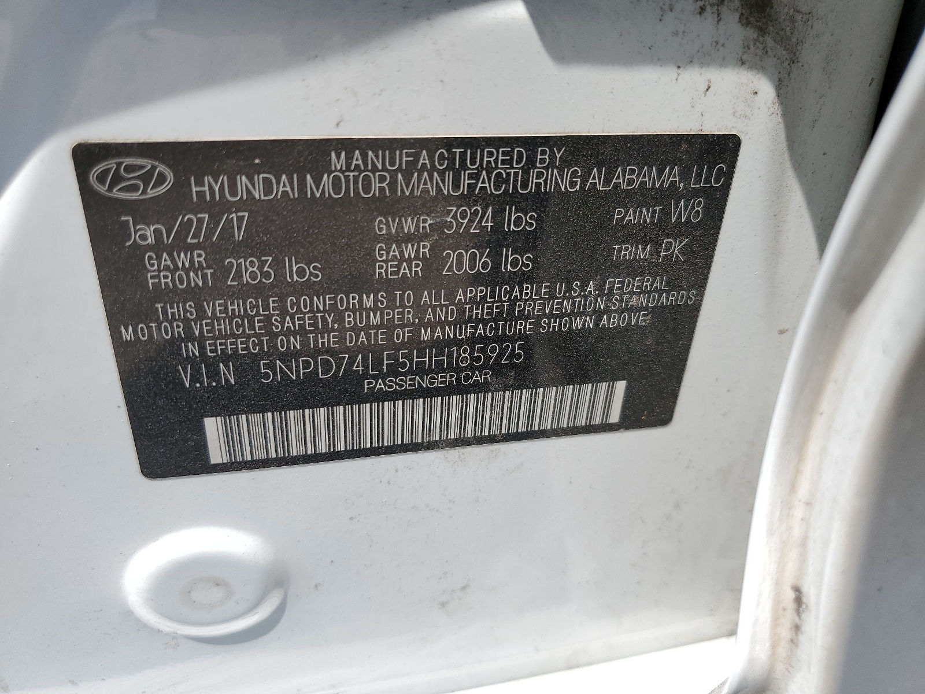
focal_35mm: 26
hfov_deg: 67.3
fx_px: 695
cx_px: 462
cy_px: 347
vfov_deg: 53.1
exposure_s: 1/2500
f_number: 1.5
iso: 50
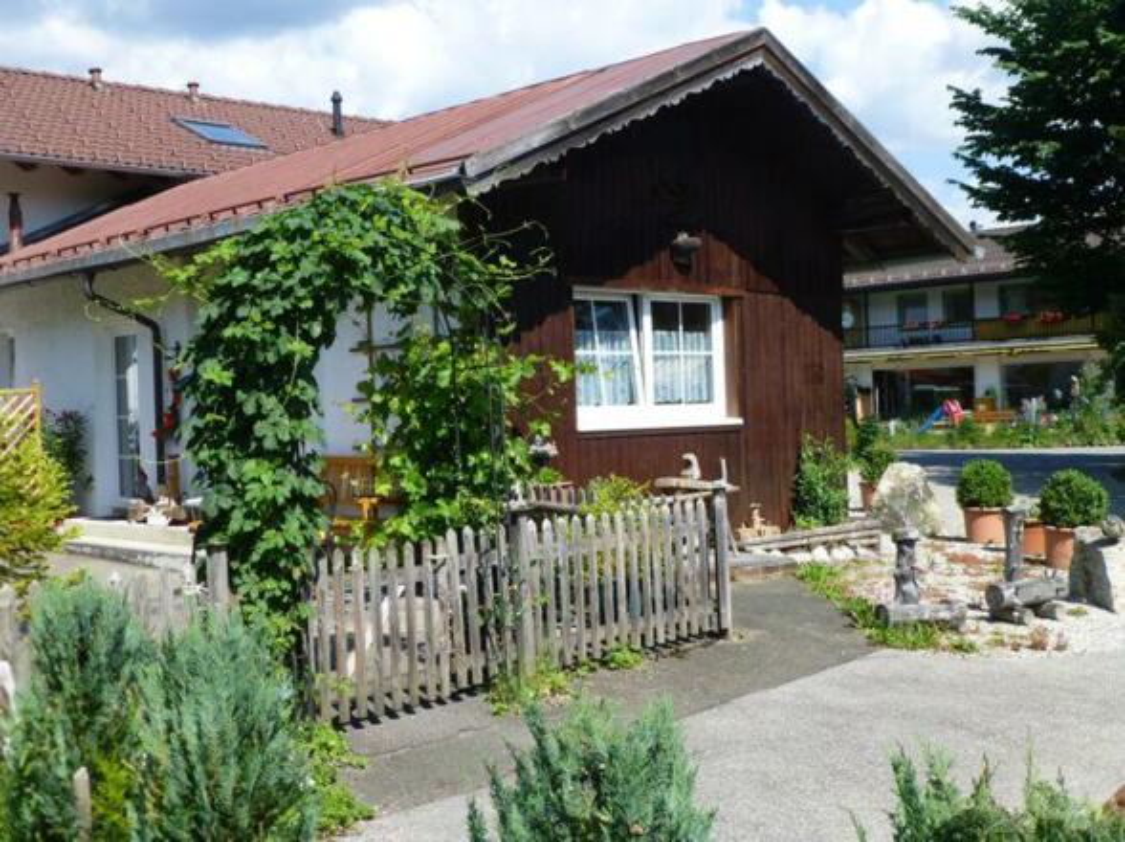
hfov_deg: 45.8
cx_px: 562
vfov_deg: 35.1
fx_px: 1331
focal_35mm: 41
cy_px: 421
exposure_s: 1/500
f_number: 3.9
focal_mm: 7.4
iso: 100
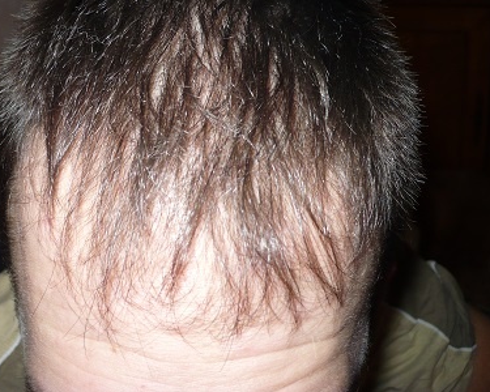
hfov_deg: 43.6
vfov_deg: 35.6
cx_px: 198
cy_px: 174
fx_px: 609
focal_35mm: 42
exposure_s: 1/30
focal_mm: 5.8
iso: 100
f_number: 2.8
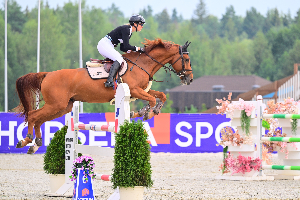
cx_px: 150
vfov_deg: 4.6
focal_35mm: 301
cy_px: 100
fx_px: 2508
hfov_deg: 6.8
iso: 640
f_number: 5.6
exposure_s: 1/1600
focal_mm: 300
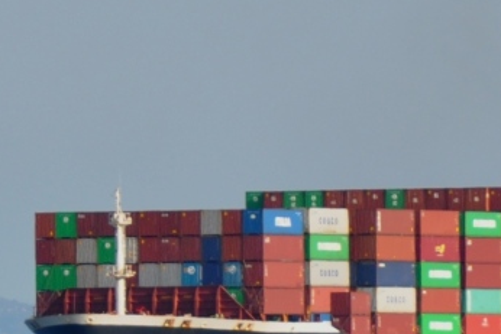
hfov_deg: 3.0
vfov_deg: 2.0
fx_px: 9662
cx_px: 476
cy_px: 283
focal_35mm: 694
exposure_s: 1/640
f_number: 6.3
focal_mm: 200
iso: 200
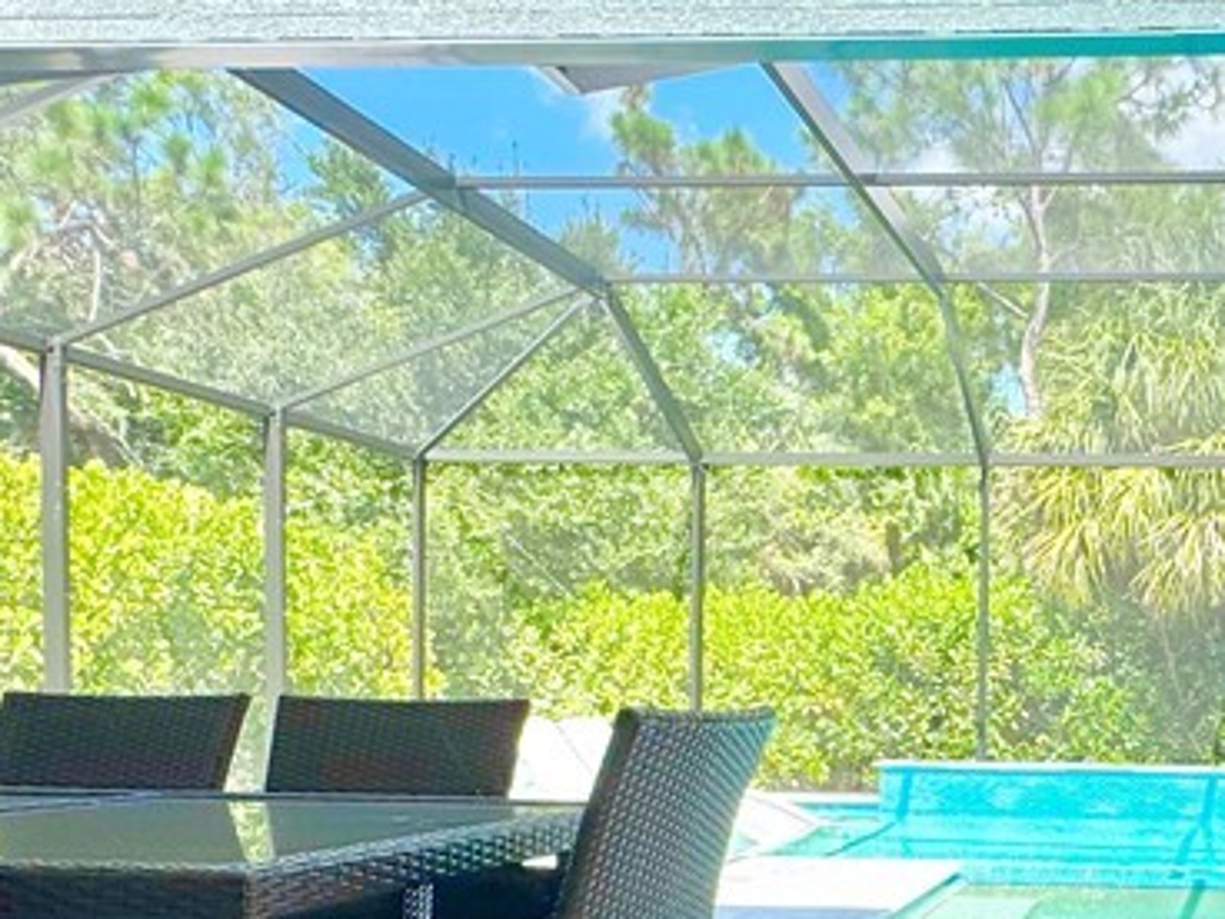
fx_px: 1380
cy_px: 733
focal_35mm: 39
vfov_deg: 35.6
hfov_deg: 42.7
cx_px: 1162
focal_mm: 2.22
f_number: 2.2
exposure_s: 1/779
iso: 50
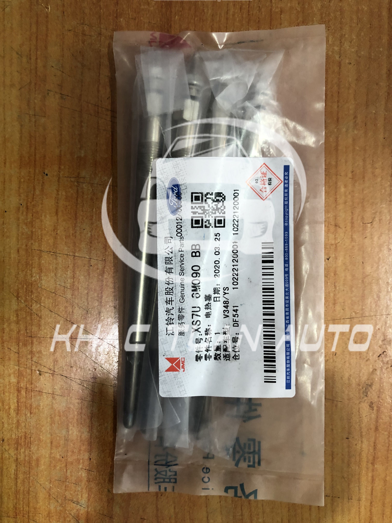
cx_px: 196
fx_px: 423
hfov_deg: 49.7
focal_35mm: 28
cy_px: 262
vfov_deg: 63.4
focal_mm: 4
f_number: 1.8
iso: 80
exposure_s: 1/17
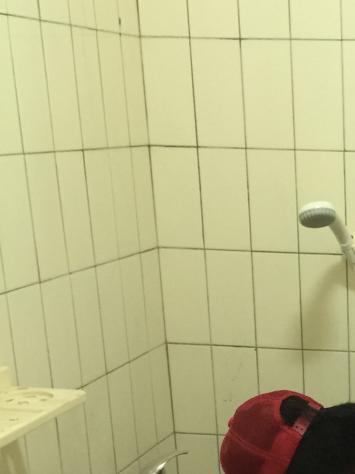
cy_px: 475
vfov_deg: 25.1
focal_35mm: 74
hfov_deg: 18.6
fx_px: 1012
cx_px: 450
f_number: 2.2
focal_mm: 4.15
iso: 100
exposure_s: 1/4
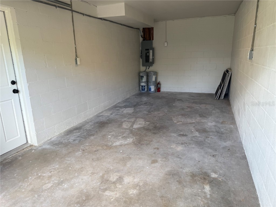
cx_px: 138
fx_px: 191
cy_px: 104
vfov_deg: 56.8
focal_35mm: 24
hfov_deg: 71.6
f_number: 1.78
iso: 50
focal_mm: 6.76
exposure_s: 1/120
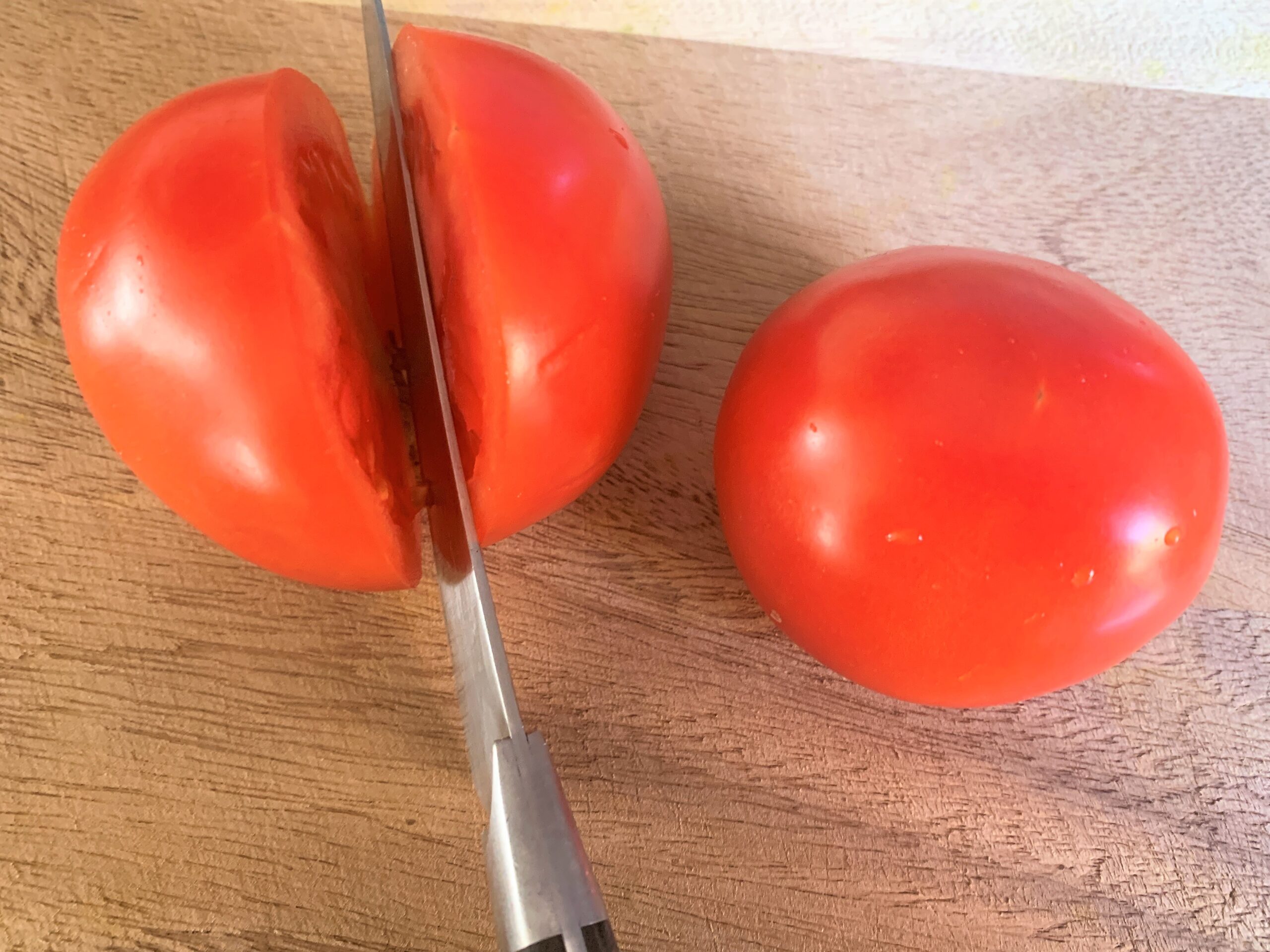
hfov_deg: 67.3
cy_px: 476
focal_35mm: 26
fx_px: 954
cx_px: 635
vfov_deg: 53.1
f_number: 1.8
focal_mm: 4.25
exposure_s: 1/60
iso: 320
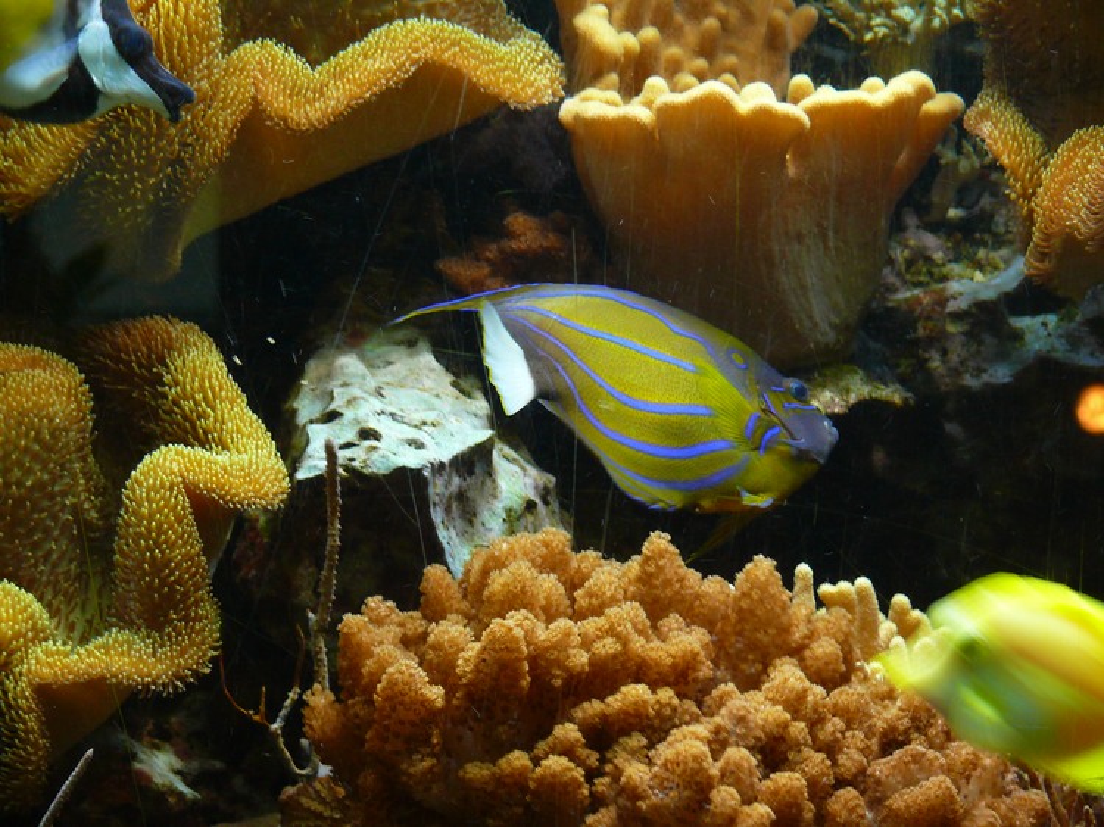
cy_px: 414
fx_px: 3698
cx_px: 552
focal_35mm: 116
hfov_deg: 17.0
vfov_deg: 12.8
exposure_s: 1/20
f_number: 3.6
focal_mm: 24.5
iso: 200
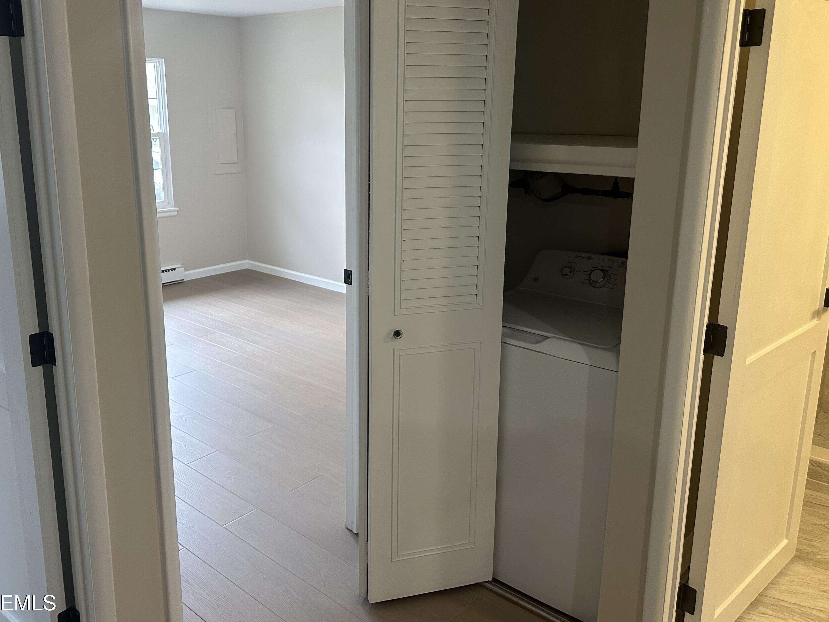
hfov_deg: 61.6
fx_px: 694
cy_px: 262
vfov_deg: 48.0
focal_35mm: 29
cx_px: 382
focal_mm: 6.86
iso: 200
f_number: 1.78
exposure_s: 1/120
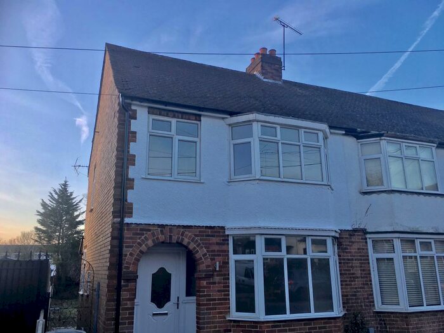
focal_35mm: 29
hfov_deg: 61.7
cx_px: 222
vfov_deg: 48.2
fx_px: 372
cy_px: 166
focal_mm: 4.15
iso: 25
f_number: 2.2
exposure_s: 1/199
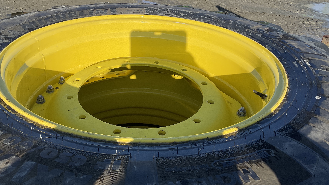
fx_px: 314
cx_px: 148
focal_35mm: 36
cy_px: 50
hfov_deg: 55.2
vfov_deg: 32.3
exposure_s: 1/1675
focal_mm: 3
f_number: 1.8
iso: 16
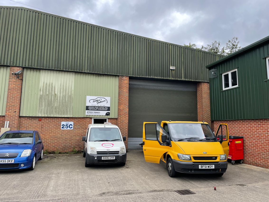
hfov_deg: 67.3
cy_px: 101
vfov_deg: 53.1
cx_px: 134
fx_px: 202
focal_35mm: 26
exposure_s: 1/963
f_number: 1.6
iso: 32
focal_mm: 4.2
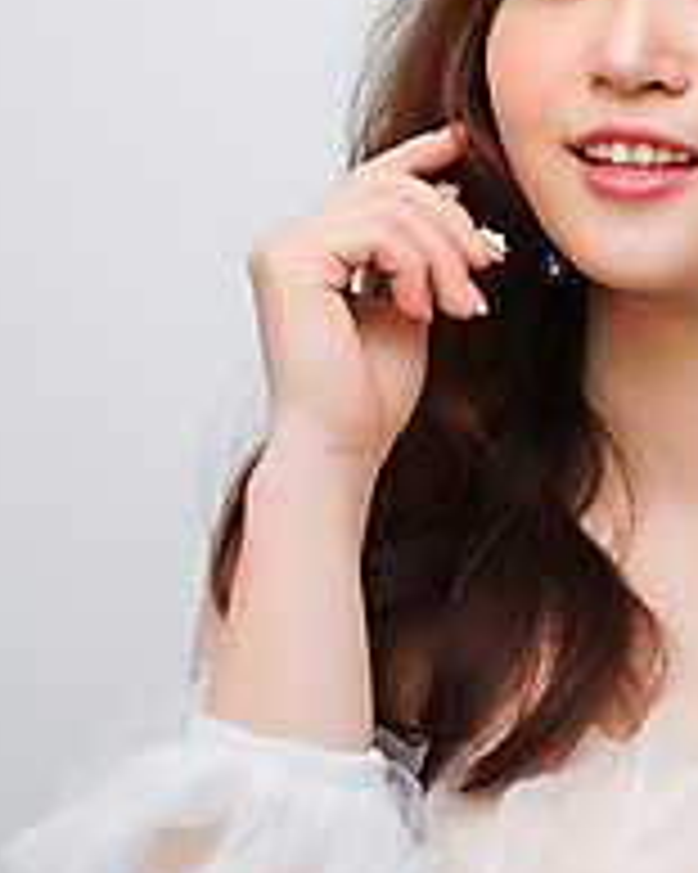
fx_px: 3747
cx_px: 883
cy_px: 252
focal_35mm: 145
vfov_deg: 13.3
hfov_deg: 10.4
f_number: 2.5
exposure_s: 1/160
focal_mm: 50
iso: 100
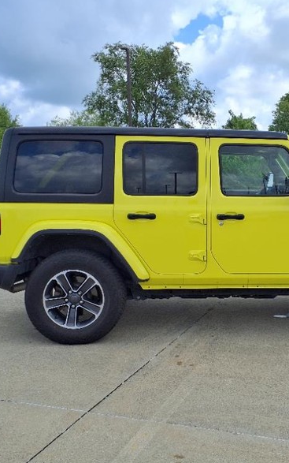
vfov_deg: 50.4
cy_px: 229
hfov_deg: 32.2
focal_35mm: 39
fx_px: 491
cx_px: 217
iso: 40
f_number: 1.9
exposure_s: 1/2000
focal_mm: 3.58
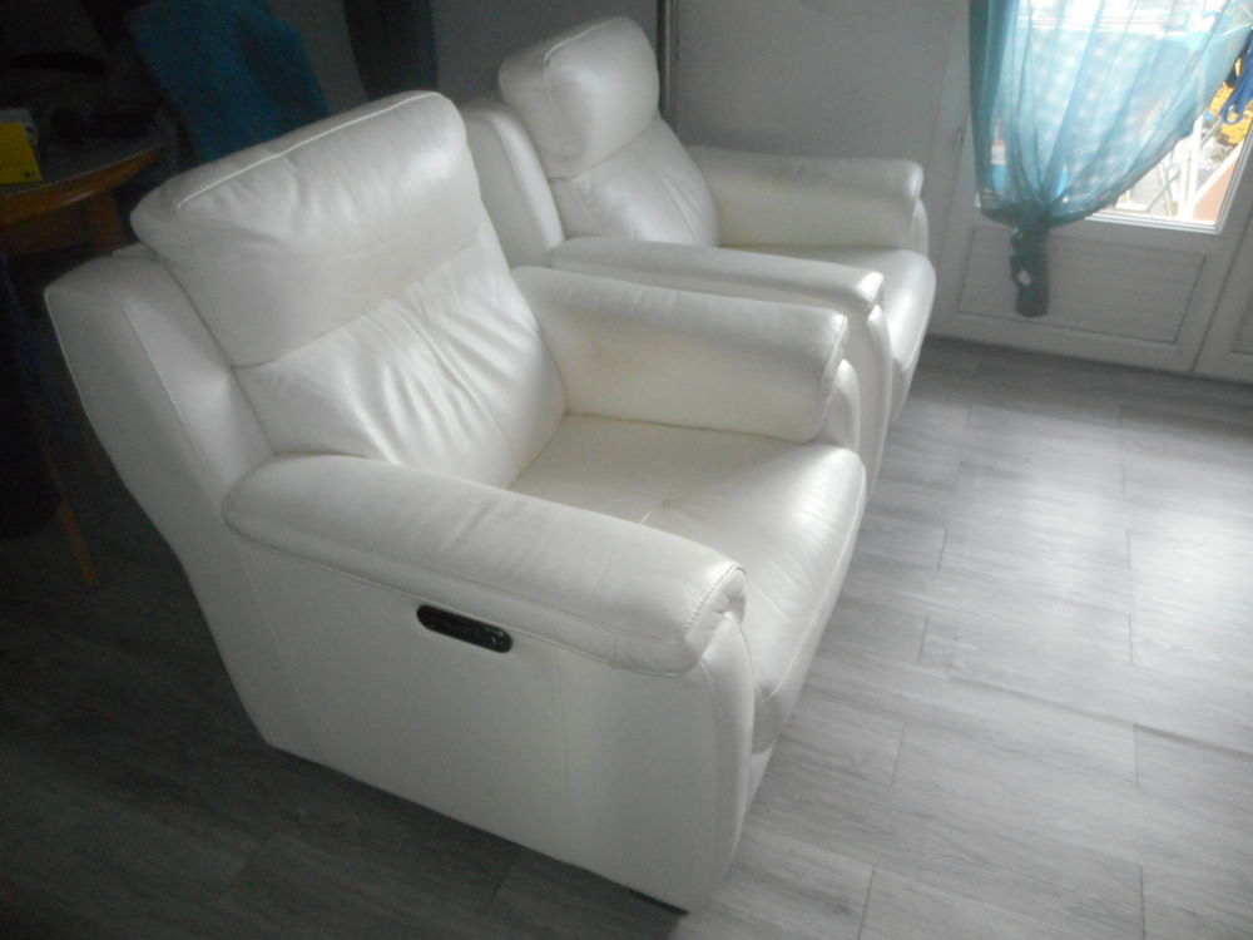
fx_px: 905
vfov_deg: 54.9
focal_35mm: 25
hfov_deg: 69.4
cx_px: 626
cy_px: 470
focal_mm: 4.5
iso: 560
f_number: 3.5
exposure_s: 1/25
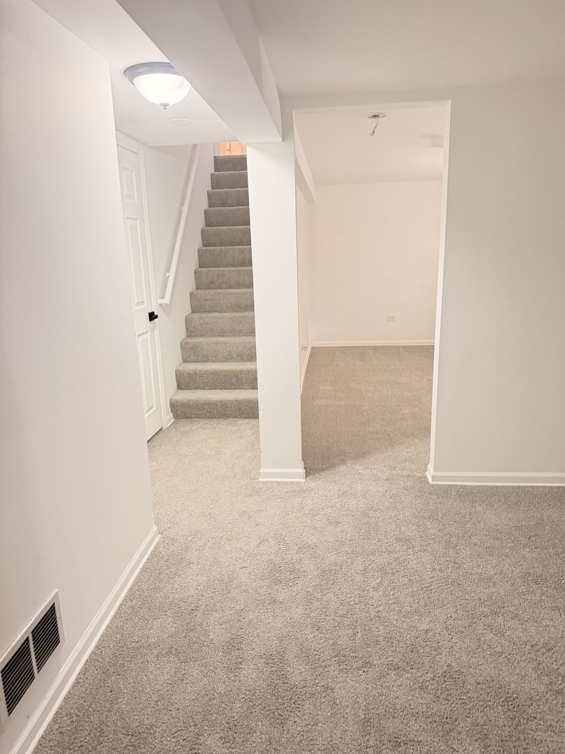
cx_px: 282
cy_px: 377
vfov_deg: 71.6
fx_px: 522
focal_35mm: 24
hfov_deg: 56.8
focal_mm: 6.76
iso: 500
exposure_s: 1/60
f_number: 1.78
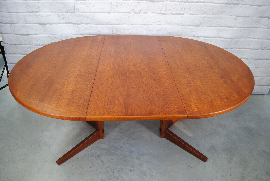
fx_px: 203
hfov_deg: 67.3
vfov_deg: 48.1
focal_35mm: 27
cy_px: 90
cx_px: 135
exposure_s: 1/80
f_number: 4.5
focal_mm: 18
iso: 200
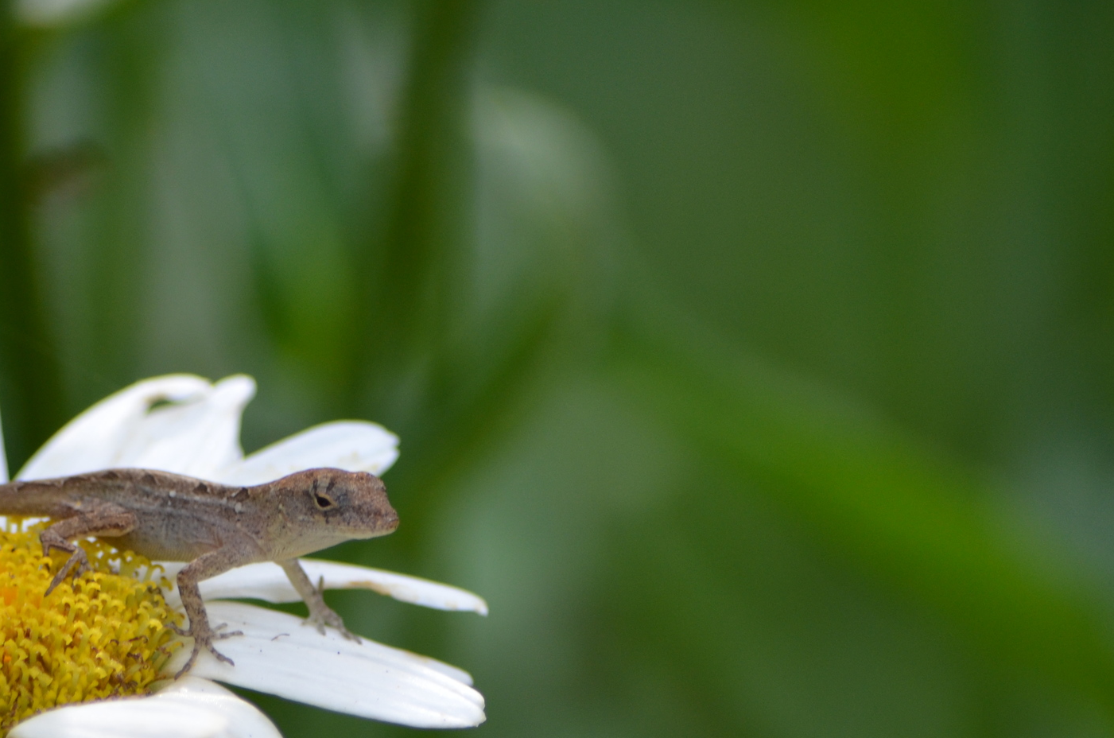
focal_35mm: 803
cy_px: 620
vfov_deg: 1.7
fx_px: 24797
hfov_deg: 2.6
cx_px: 305
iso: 400
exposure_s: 1/400
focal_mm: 300
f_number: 5.6
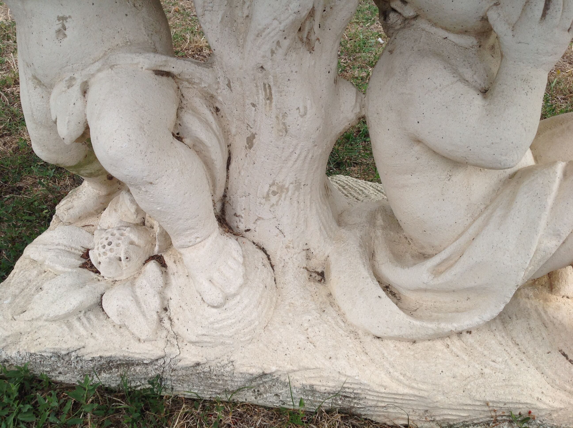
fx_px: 578
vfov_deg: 40.6
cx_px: 286
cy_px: 214
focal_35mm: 35
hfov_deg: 52.7
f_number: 2.4
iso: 50
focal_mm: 4.28
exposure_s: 1/540
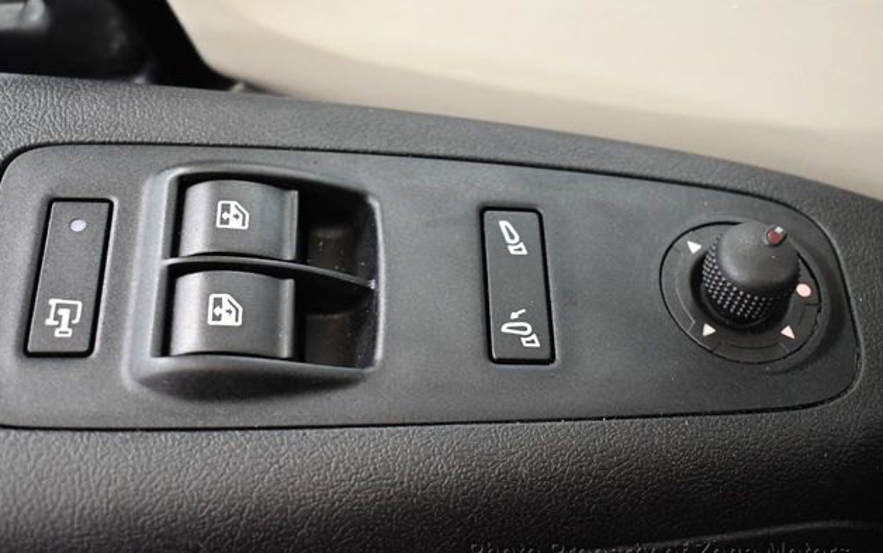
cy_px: 276
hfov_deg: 38.9
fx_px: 1252
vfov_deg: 24.9
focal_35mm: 52
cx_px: 446
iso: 2800
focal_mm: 25
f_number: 4
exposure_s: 1/125
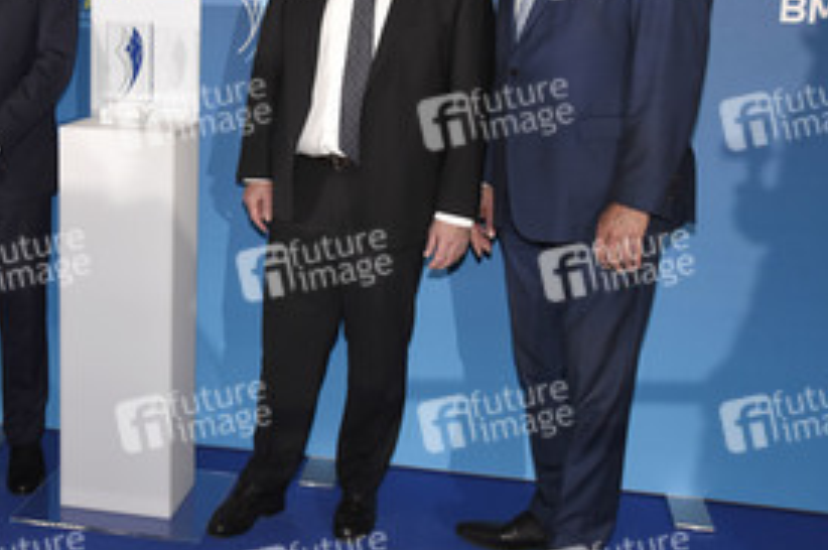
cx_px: 234
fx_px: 1172
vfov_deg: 26.3
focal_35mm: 51
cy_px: 190
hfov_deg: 38.2
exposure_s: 1/80
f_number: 6.3
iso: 2500
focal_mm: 31
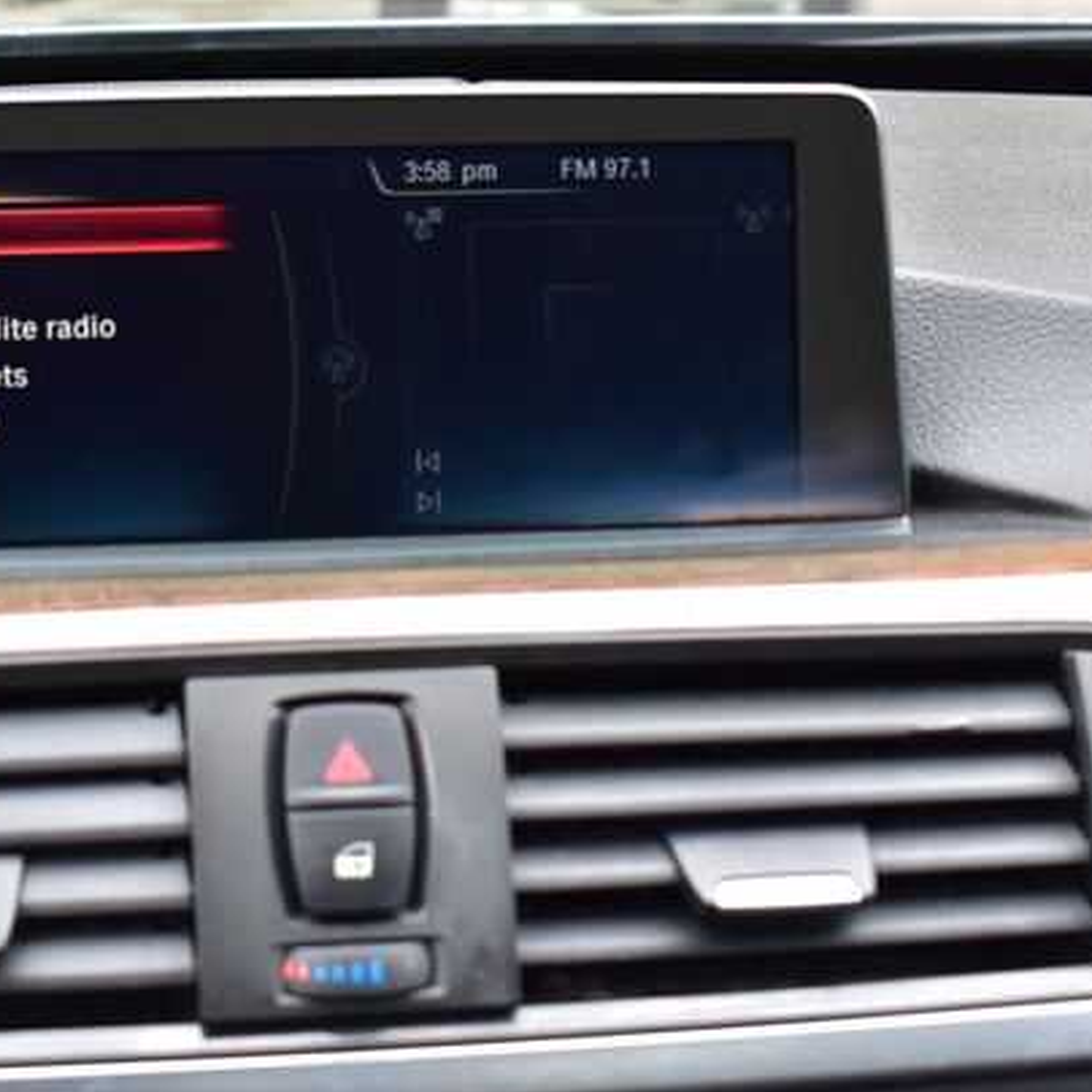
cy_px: 527
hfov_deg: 24.3
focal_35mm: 71
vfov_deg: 24.4
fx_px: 2522
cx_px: 397
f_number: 7.1
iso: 400
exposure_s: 1/25
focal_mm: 35
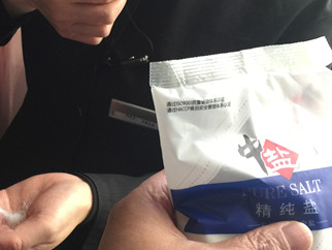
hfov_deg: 34.8
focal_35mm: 54
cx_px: 87
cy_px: 102
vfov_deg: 27.0
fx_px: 518
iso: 80
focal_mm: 4.15
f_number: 2.2
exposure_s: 1/33
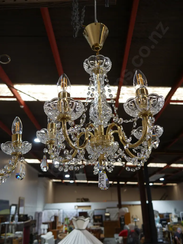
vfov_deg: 63.4
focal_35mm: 28
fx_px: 197
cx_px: 92
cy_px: 122
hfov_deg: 49.8
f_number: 3.5
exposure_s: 1/60
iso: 200
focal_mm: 14
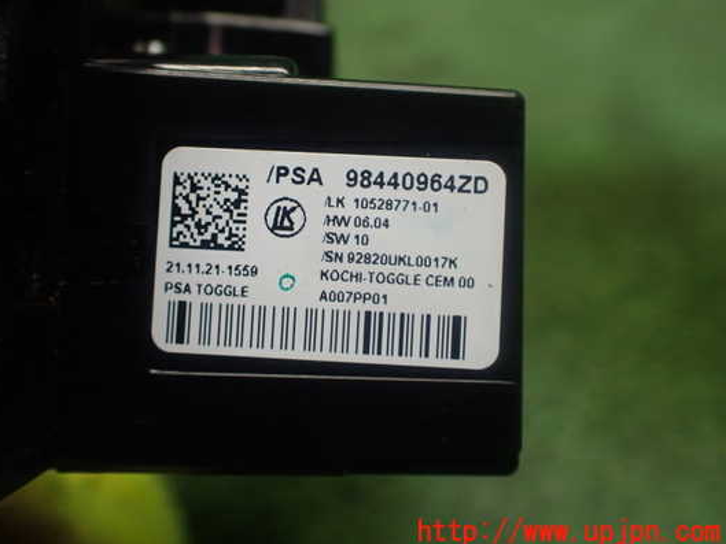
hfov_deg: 53.8
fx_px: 713
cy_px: 241
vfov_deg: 41.7
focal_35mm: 34
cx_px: 316
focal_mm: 5.4
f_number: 2.3
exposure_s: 1/125
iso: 320
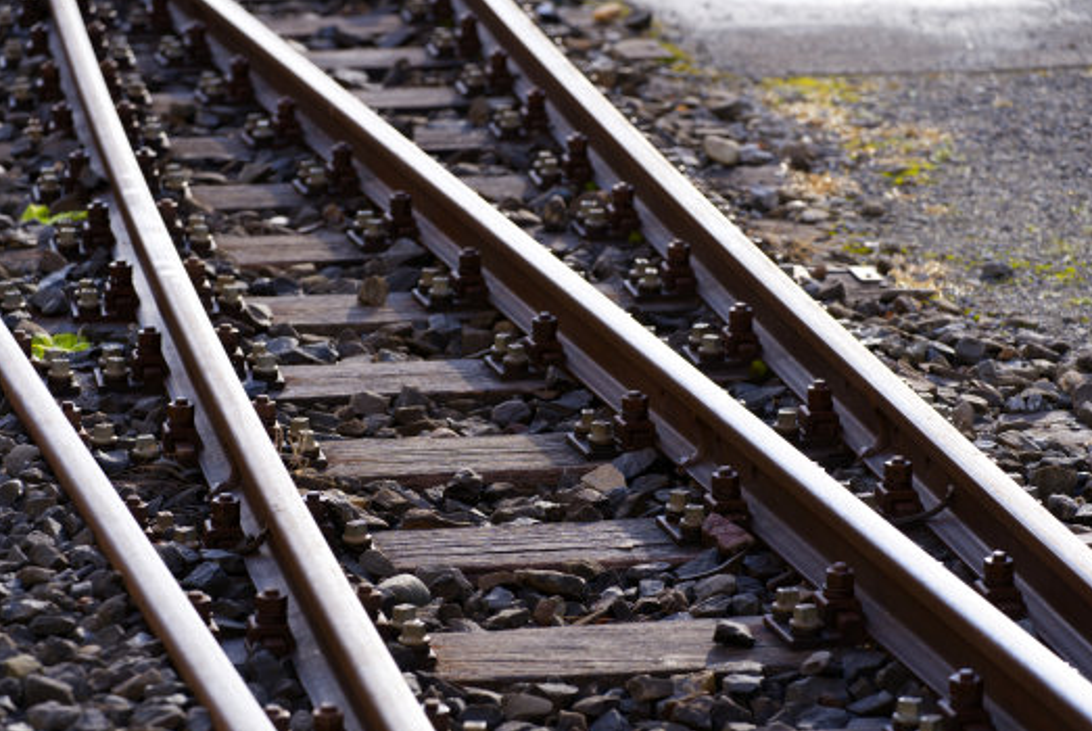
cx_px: 516
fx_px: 4828
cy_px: 421
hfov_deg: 12.9
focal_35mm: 159
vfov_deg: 8.7
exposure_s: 1/160
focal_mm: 136
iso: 100
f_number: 4
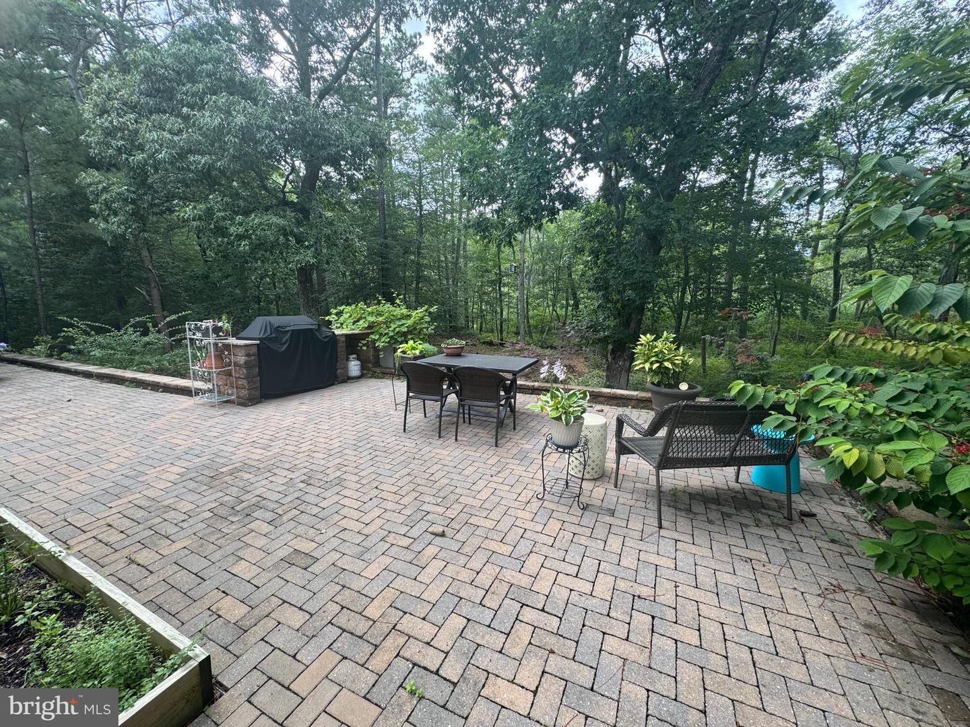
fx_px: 392
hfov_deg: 102.1
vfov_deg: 85.7
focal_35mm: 14
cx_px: 485
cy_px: 364
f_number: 2.2
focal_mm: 2.22
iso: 40
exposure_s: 1/147
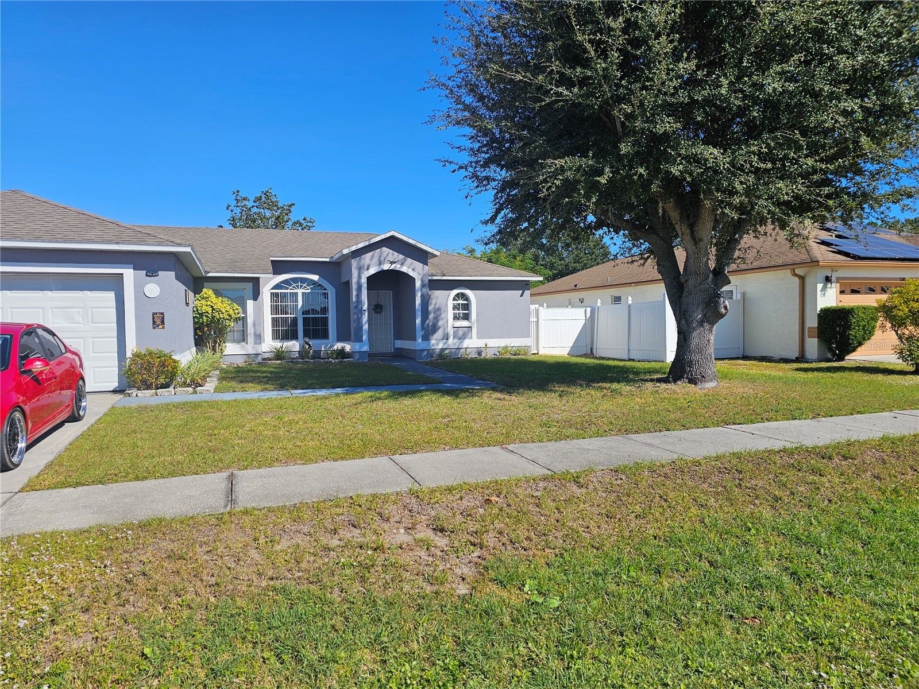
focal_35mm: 23
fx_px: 611
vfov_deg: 58.9
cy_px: 344
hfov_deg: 73.9
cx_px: 460
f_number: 1.7
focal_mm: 6.3
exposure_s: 1/1437
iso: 16
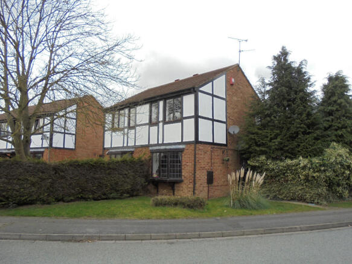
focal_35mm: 26
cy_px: 132
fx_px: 264
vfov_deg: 53.0
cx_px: 176
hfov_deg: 67.3
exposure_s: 1/160
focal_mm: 4.6
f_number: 3.5
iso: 100
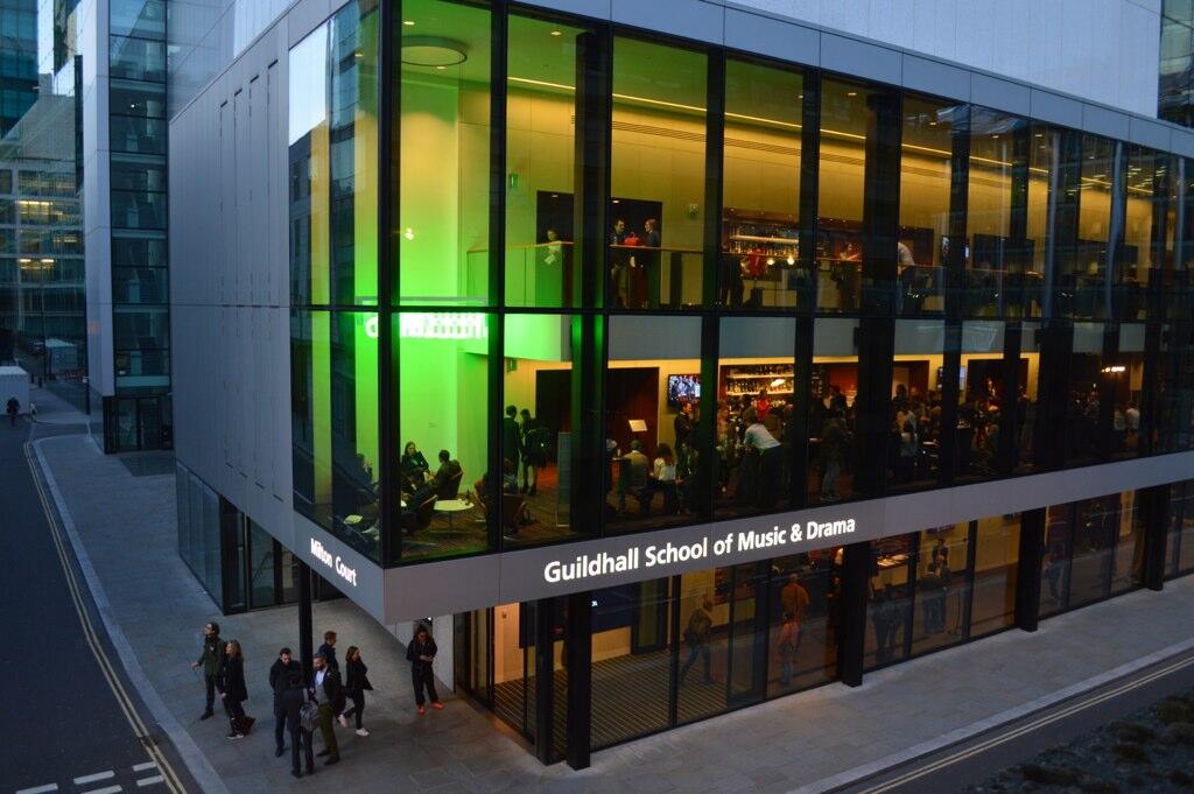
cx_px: 597
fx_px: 895
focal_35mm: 27
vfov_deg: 47.9
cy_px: 397
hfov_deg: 67.4
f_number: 3.5
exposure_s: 1/60
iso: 450
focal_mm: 18
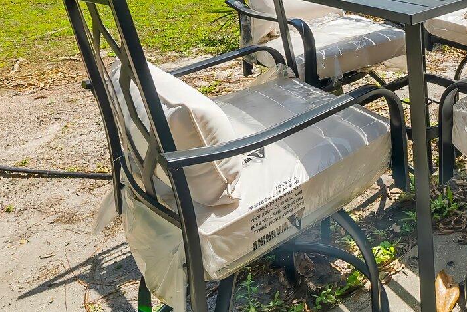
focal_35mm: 35
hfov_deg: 47.2
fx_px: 454
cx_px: 444
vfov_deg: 27.7
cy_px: -141
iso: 400
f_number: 8
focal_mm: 12
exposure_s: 1/125
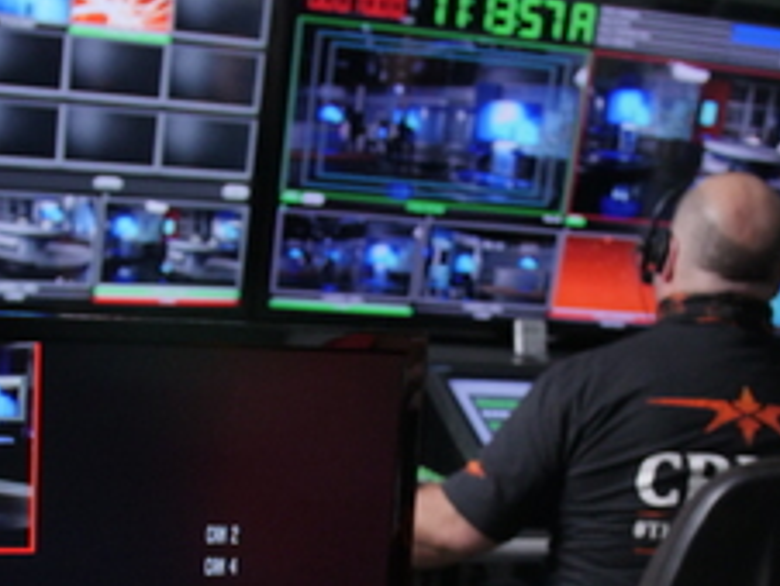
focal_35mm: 69
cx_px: 442
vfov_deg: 20.8
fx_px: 1556
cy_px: 562
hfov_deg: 28.1
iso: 800
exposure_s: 1/50
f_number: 2.8
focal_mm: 13
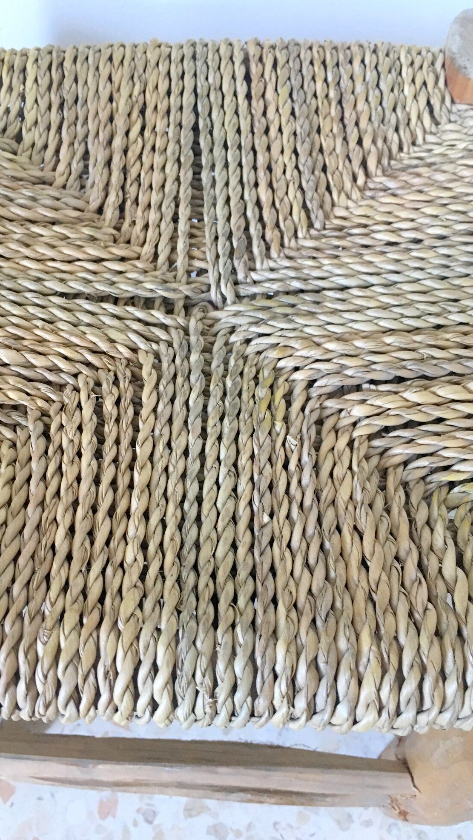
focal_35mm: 32
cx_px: 184
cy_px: 417
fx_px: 713
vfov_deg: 61.0
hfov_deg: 36.5
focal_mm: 4.15
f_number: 2.2
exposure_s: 1/33
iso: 200
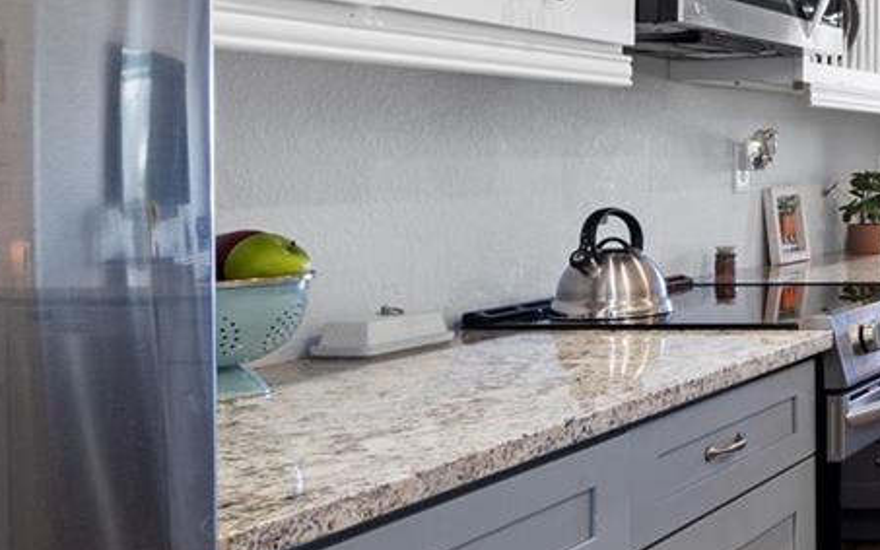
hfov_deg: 25.6
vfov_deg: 23.9
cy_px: 210
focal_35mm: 54
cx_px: 1385
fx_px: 1295
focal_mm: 10
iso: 100
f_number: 8
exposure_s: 1.3
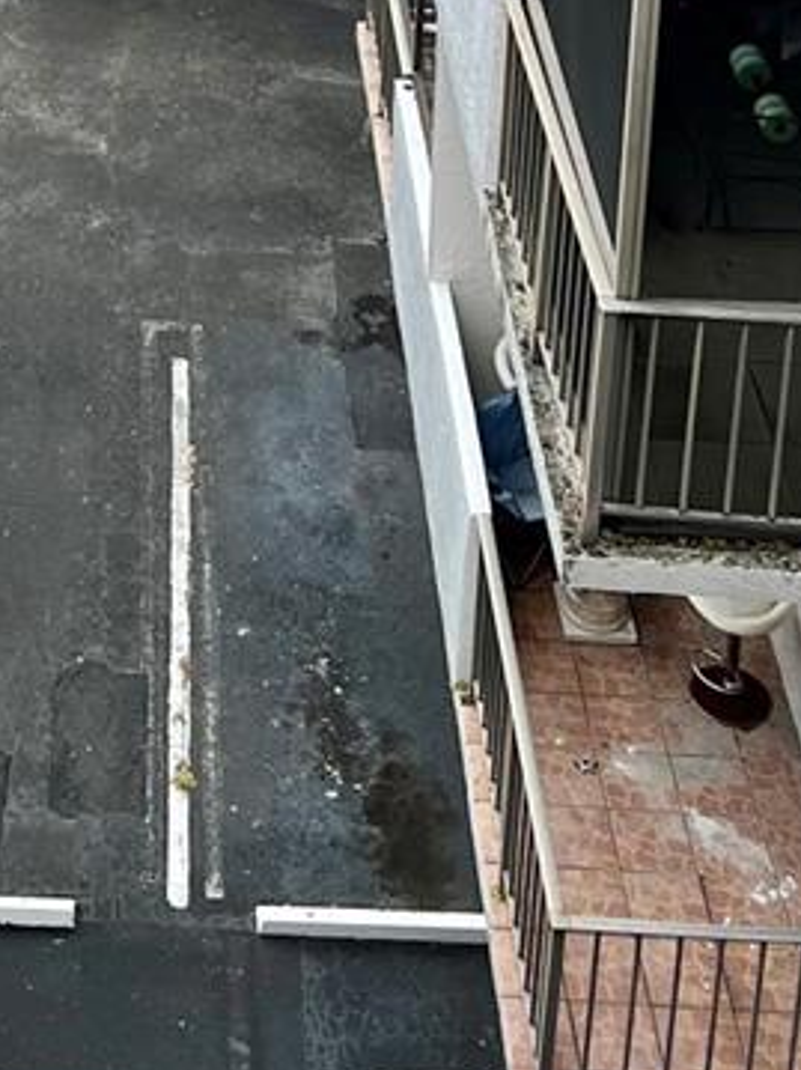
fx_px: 2686
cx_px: -101
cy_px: -632
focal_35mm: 87
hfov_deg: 16.4
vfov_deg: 19.1
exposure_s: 1/431
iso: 50
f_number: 1.5
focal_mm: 5.7
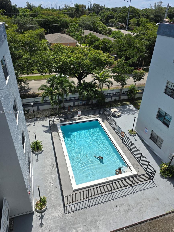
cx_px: 87
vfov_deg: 71.6
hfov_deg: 56.8
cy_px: 112
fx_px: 161
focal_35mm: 24
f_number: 1.7
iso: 12
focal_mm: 6.3
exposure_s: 1/907
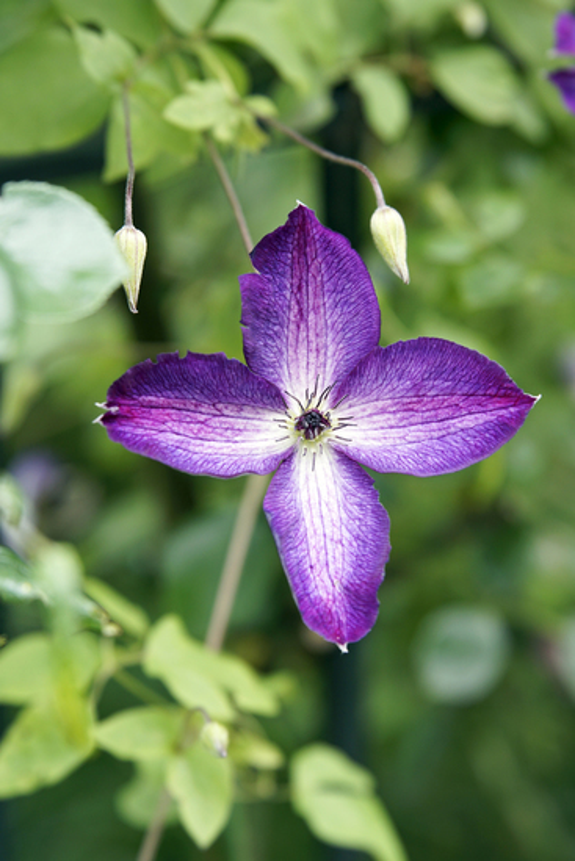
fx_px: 7182
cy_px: 430
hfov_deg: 4.6
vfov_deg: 6.9
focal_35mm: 300
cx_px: 288
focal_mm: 200
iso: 200
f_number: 4
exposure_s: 1/125
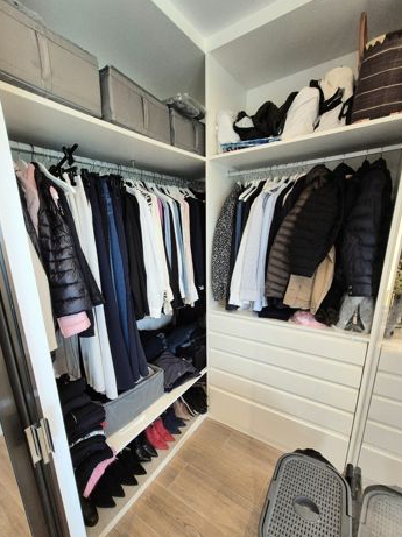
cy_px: 303
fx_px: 233
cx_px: 174
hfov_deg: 81.2
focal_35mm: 15
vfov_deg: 97.7
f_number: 2.2
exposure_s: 1/94.3
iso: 400
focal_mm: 2.2
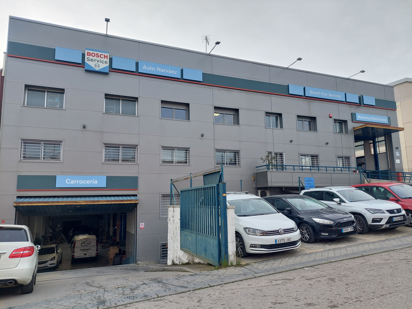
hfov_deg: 69.4
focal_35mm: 25
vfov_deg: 54.9
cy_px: 154
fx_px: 298
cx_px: 206
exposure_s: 1/334
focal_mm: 5.23
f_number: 1.8
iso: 40
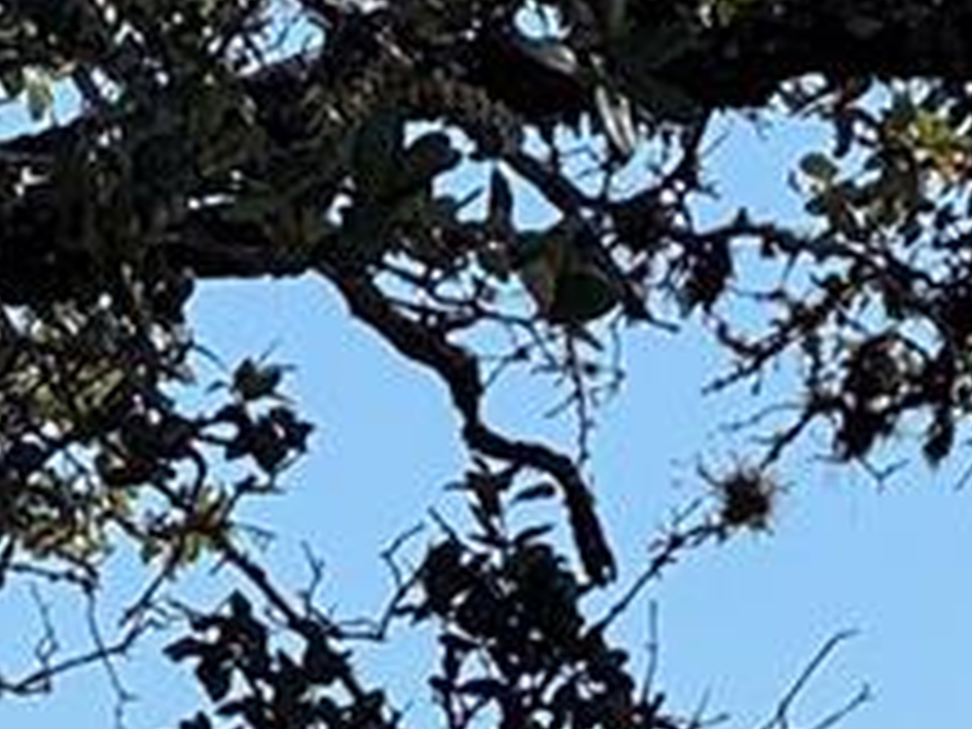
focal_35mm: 548
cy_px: 2295
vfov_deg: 2.7
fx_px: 15388
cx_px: 1206
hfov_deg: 3.6
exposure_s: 1/1325
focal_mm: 9
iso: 25
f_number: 2.8
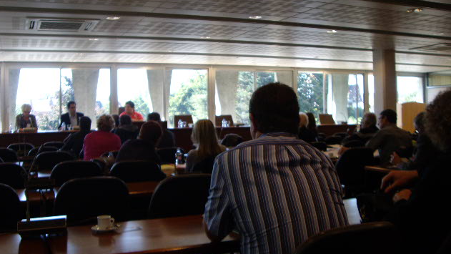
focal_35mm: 42
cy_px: 122
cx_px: 223
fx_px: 502
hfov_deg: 48.4
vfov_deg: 28.3
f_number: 2.7
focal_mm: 6.2
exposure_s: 1/80
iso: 100
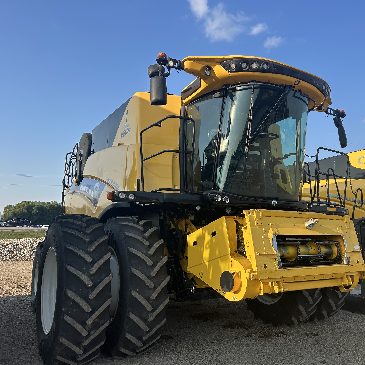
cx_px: 236
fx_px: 370
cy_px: 184
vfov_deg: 52.5
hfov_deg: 51.8
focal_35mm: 31
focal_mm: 5.7
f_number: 1.5
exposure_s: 1/1724
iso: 50
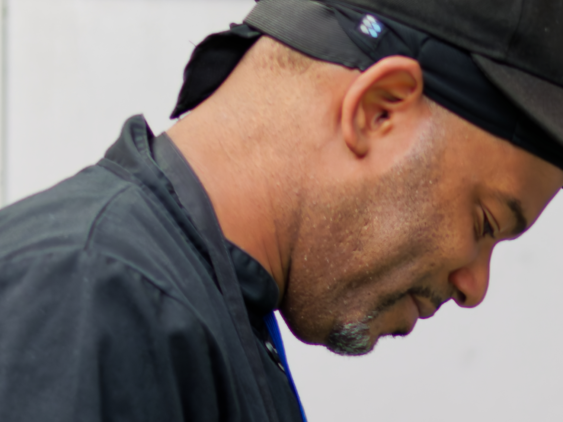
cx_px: 636
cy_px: 765
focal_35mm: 191
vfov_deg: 7.5
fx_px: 3106
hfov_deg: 10.2
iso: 200
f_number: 1.4
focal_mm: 25
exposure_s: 1/125
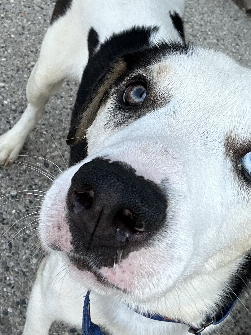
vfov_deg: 33.2
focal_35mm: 58
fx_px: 561
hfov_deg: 25.2
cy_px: 154
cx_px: 130
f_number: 1.9
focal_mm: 2.69
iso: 25
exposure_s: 1/433
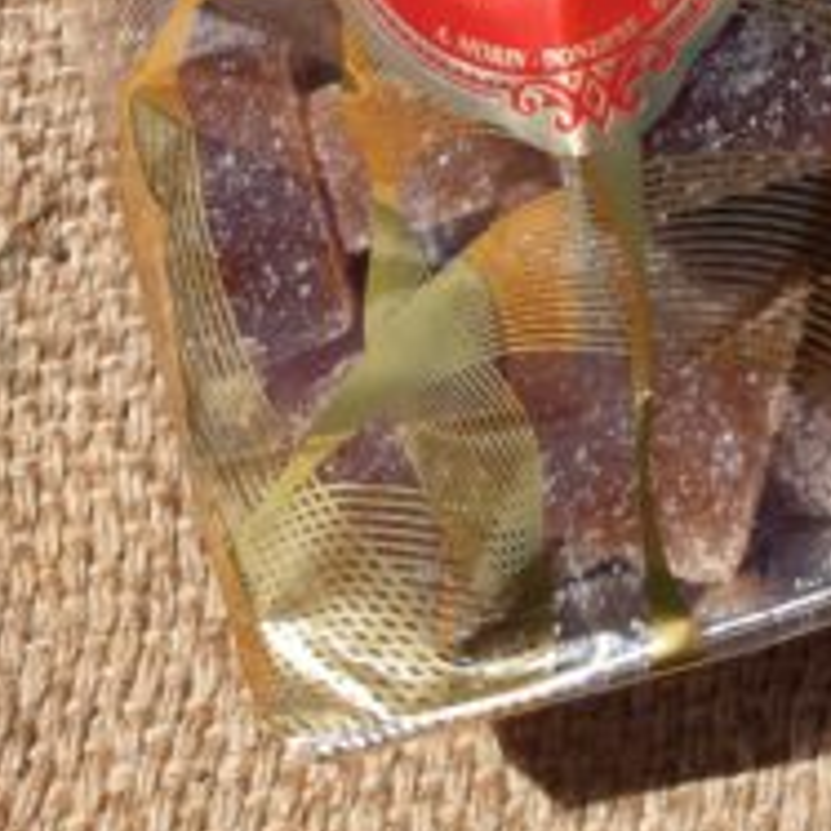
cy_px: -571
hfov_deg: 20.4
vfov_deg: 17.8
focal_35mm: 82
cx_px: 853
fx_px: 2227
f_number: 1.7
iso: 40
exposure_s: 1/2481
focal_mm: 3.92
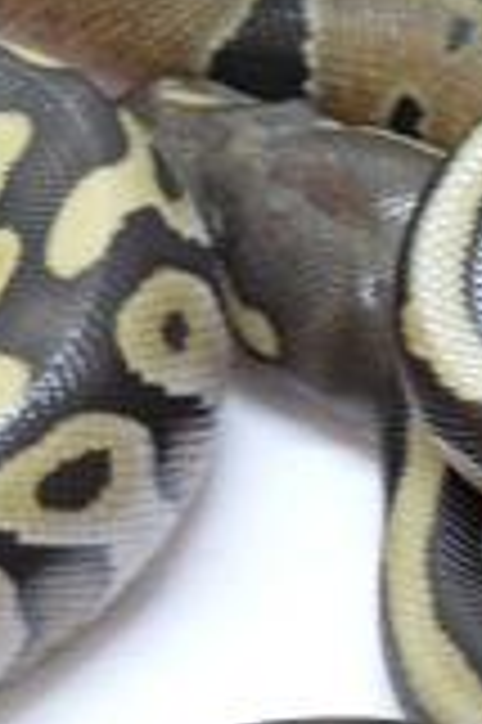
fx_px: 6199
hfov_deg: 4.5
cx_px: 187
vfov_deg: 6.7
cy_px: 402
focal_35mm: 308
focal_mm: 31
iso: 400
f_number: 5
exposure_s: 1/6
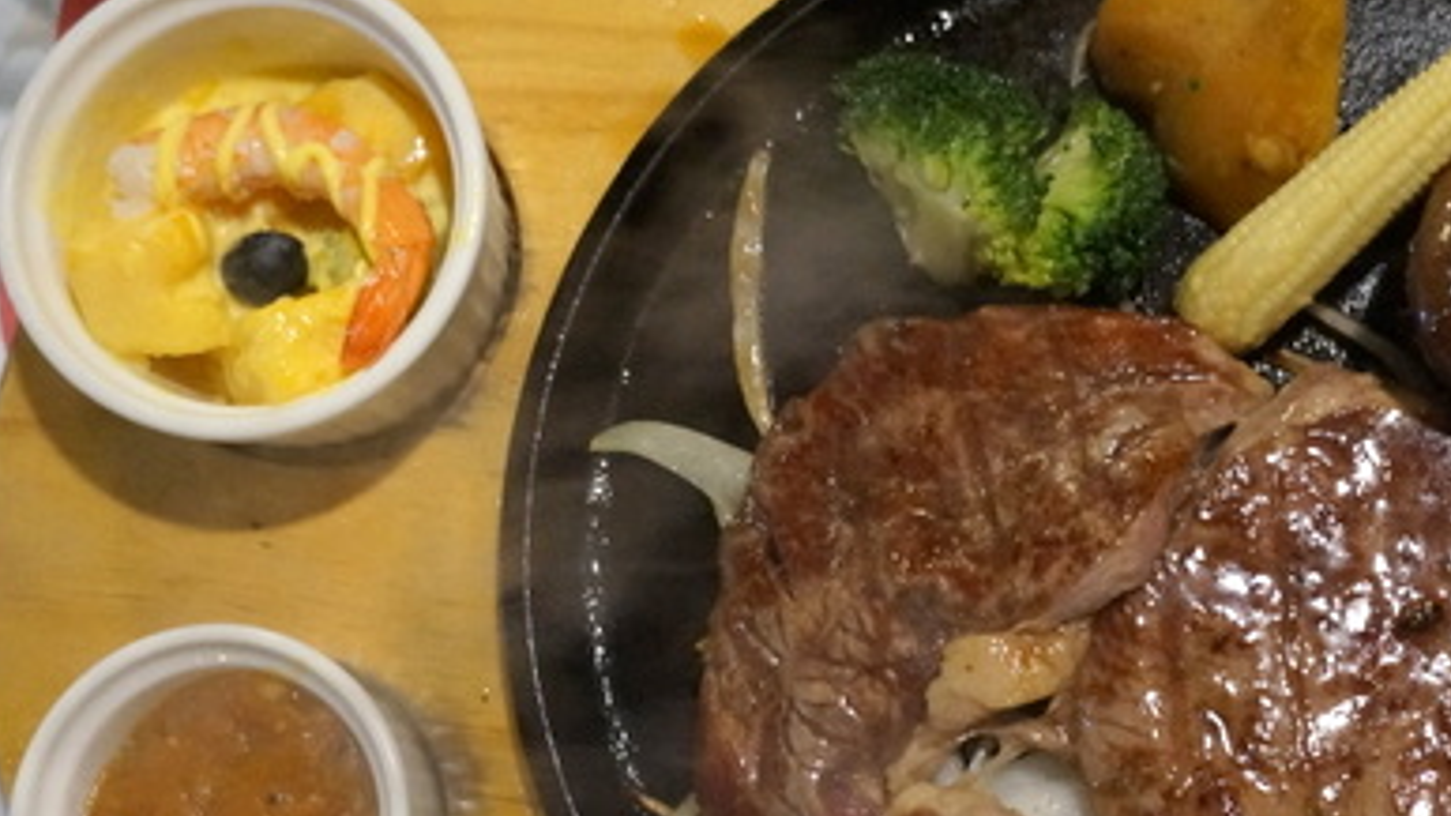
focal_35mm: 60
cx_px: 1098
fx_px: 2303
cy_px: 600
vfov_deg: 20.0
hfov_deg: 34.2
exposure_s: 1/60
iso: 3200
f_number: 4.5
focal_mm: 23
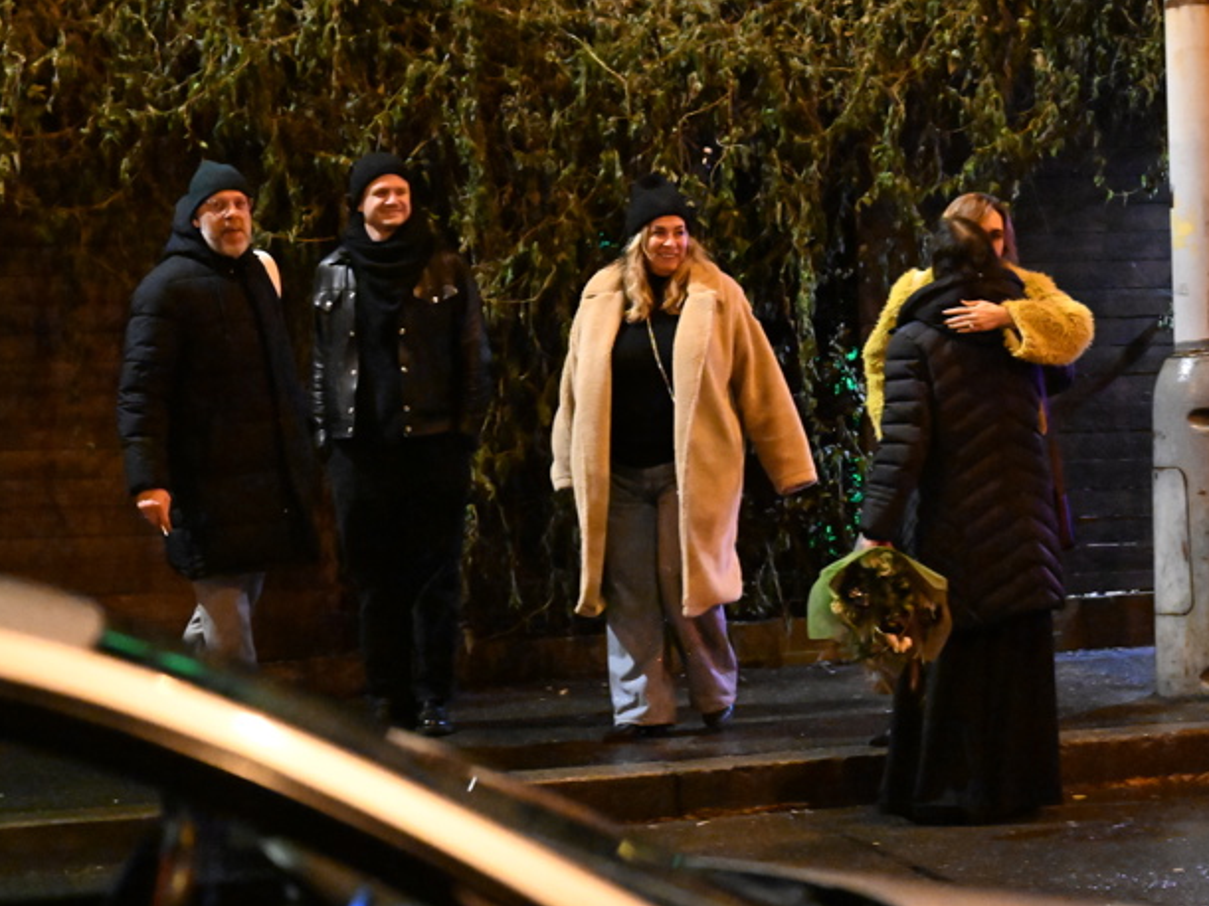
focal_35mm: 138
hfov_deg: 14.3
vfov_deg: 10.7
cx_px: 574
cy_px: 453
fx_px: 4819
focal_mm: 85
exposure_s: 1/200
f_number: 2.8
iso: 20000
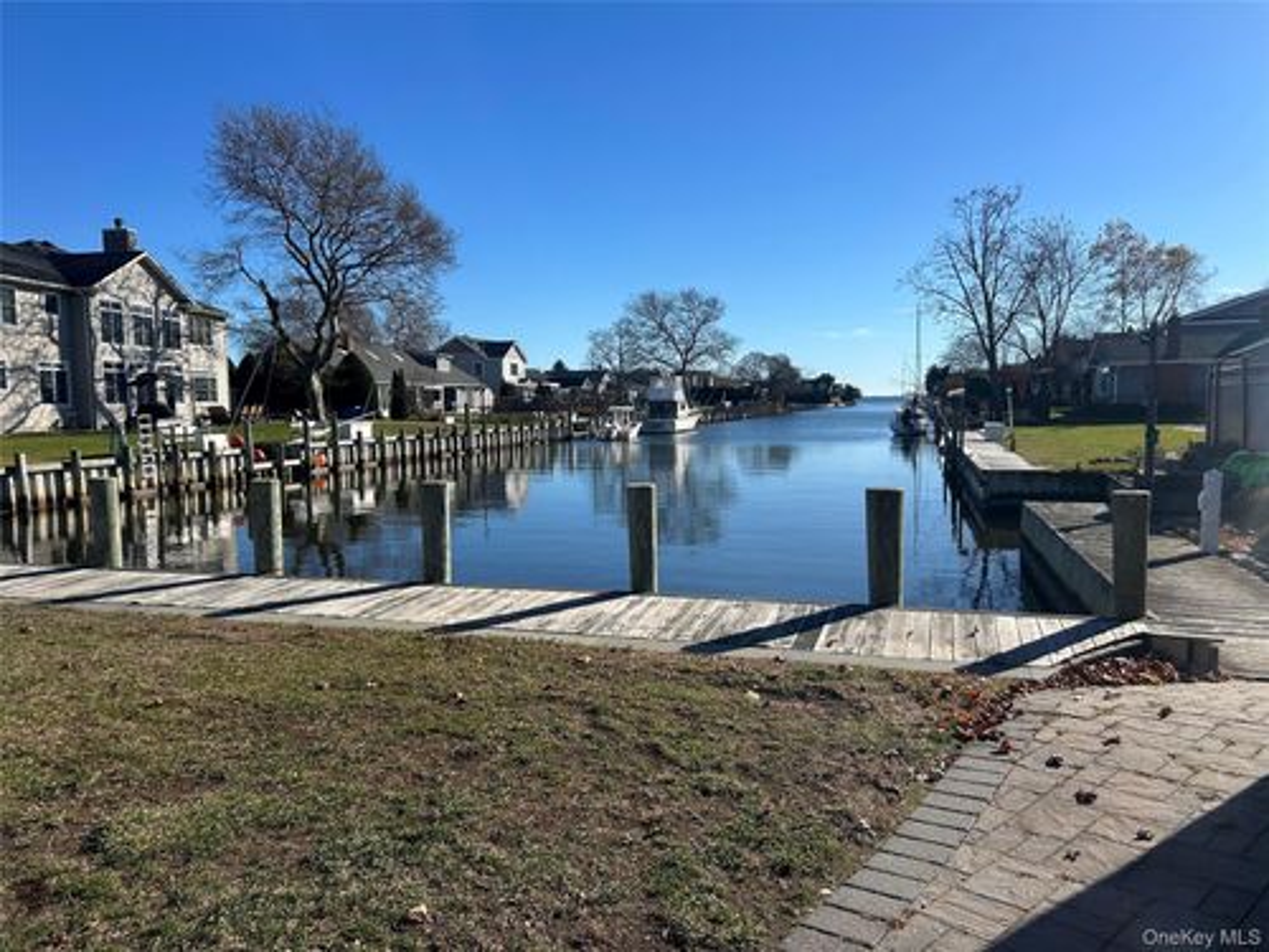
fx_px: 953
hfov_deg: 67.3
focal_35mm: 26
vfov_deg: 53.1
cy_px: 476
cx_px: 634
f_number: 1.5
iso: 50
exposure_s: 1/4630
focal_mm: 5.7
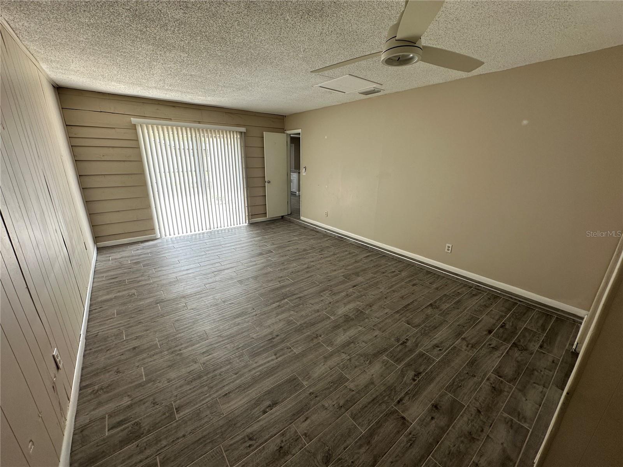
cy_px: 234
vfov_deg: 85.7
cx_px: 312
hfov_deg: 102.1
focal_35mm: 14
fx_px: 252
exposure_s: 1/99
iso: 64
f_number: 2.2
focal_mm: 2.22
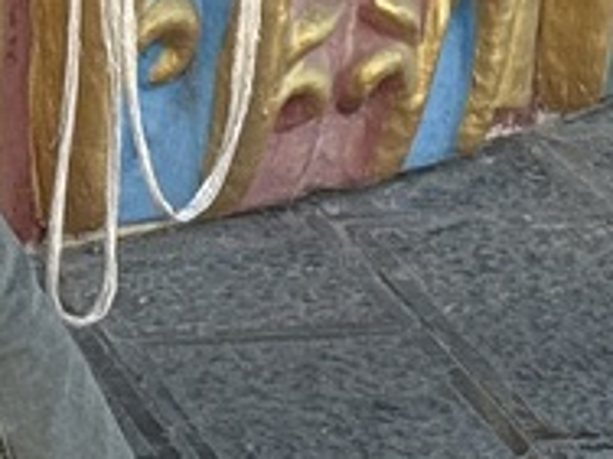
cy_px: 573
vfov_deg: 5.6
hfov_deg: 7.5
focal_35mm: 262
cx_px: 492
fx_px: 4640
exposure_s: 1/566
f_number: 1.78
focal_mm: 6.76
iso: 64
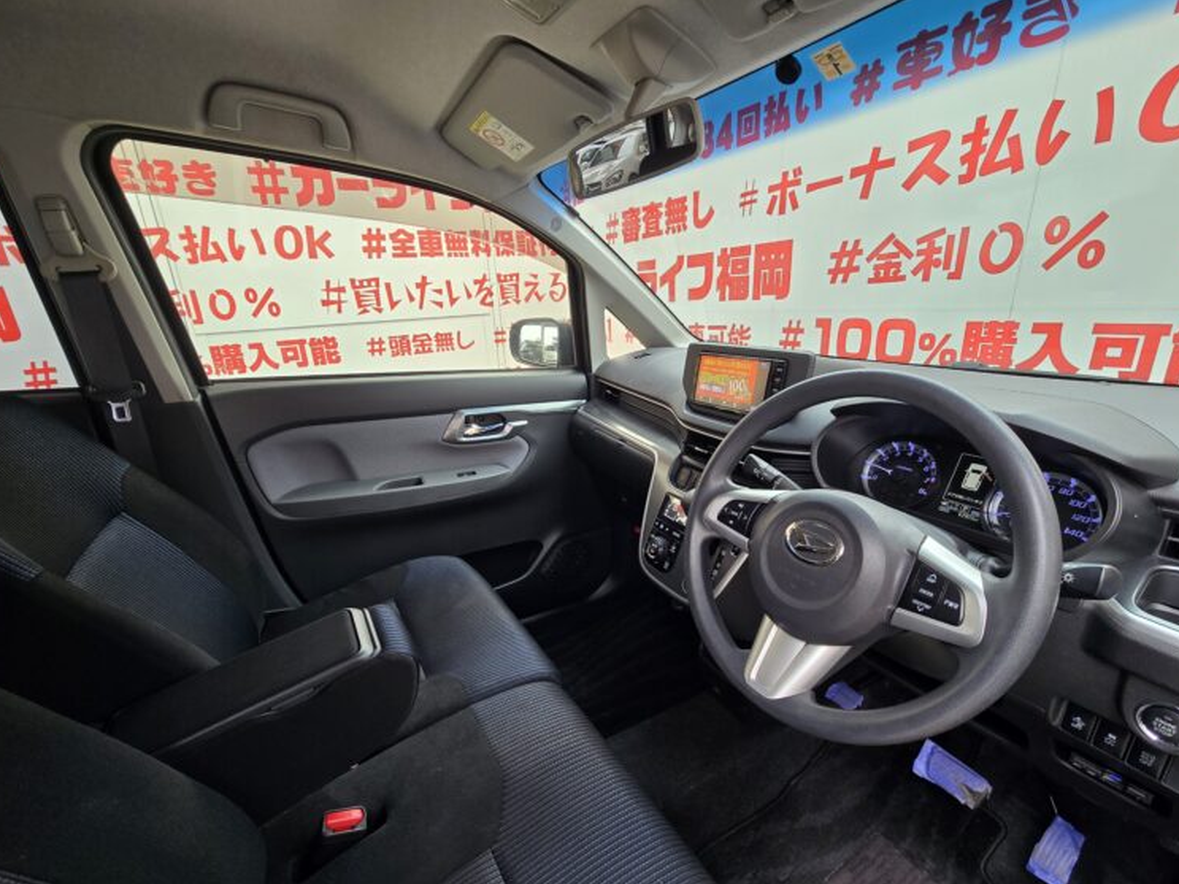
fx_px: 477
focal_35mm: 14
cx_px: 589
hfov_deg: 102.1
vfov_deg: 85.5
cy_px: 473
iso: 80
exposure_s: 1/50
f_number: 2.2
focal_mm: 2.2
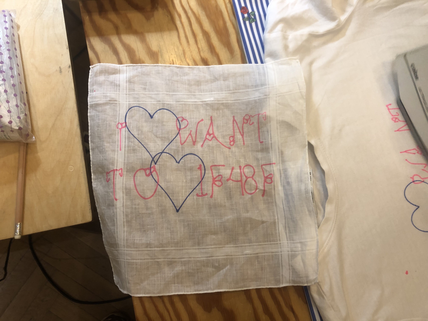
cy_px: 160
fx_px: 346
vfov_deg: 49.7
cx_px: 214
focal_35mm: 28
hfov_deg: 63.4
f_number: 1.8
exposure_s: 1/17
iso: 50
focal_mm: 3.99
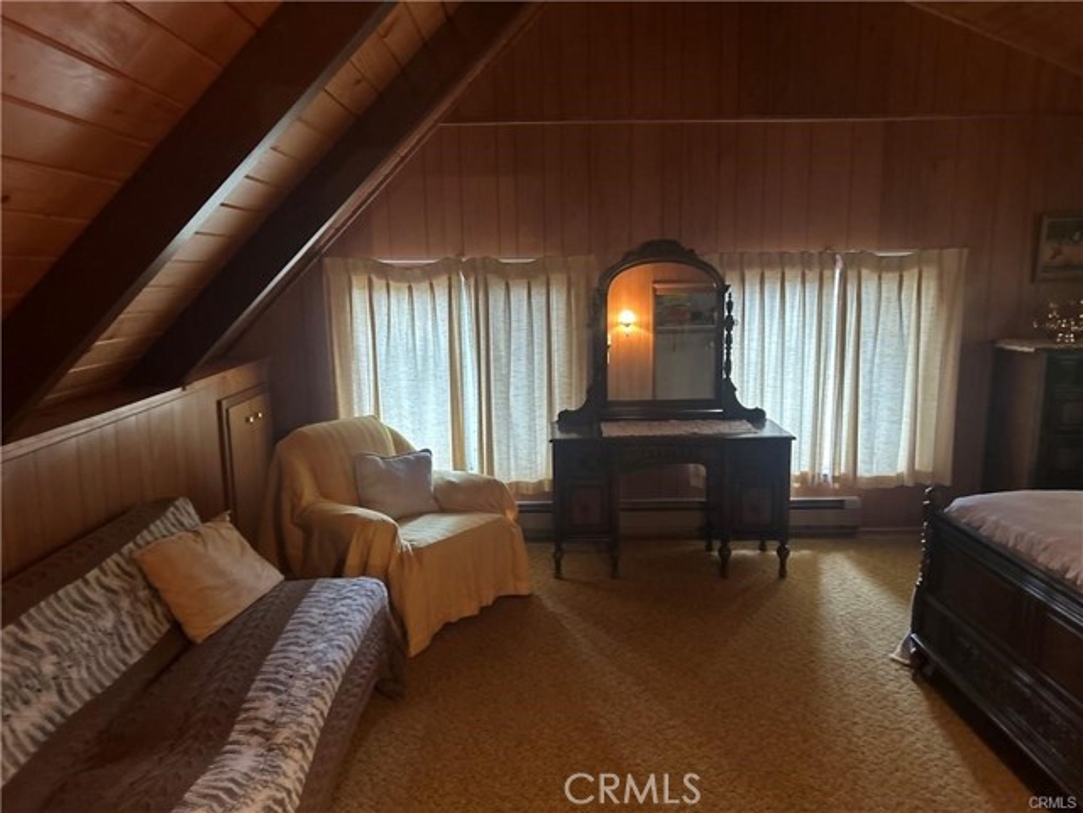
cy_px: 406
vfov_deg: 53.1
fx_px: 813
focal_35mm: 26
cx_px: 542
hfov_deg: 67.3
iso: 400
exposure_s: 1/40
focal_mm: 5.7
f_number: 1.5
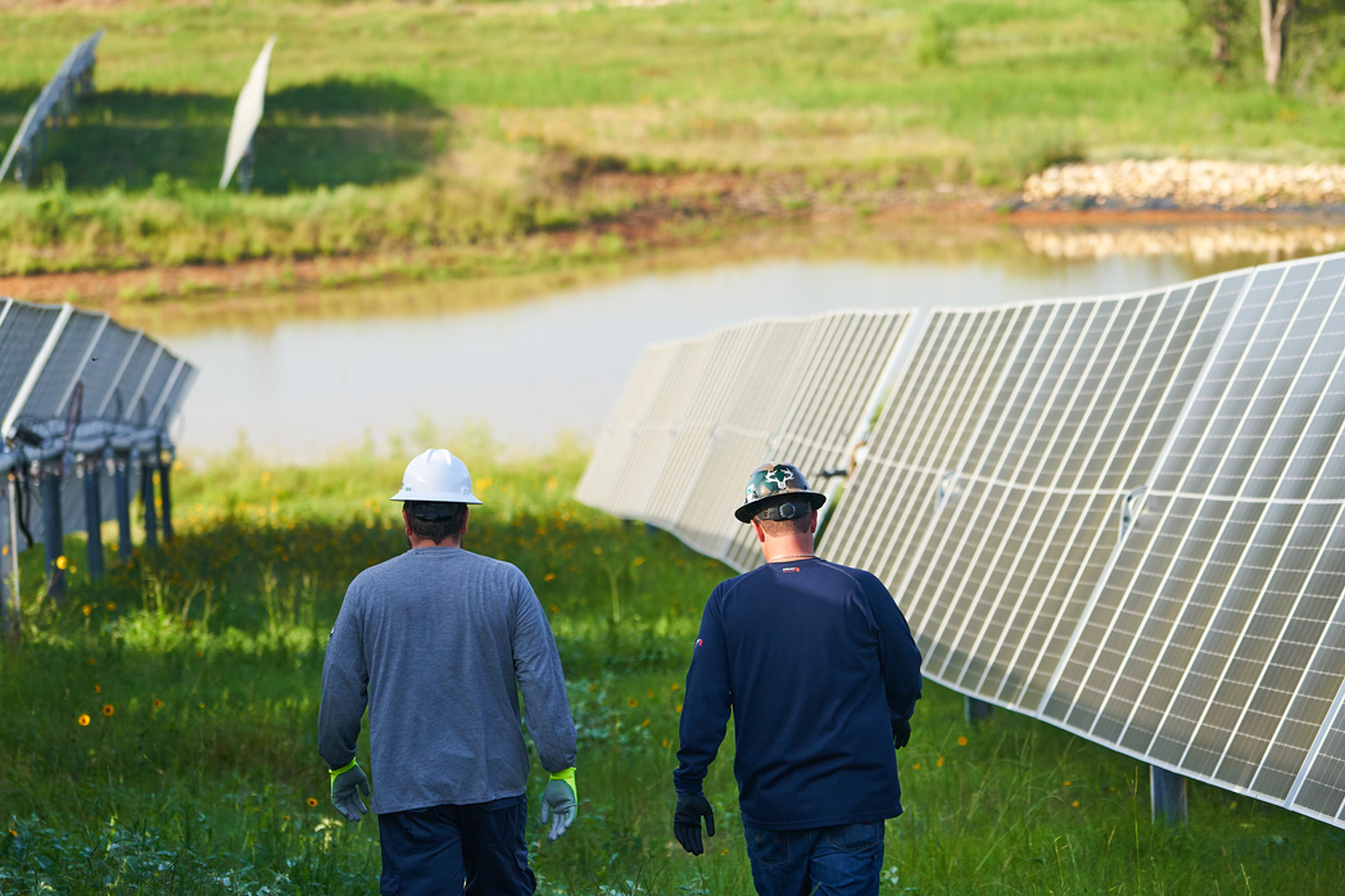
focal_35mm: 203
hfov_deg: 10.1
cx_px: 681
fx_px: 7581
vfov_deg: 6.8
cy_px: 457
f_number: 4
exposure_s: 1/1250
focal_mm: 133
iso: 250
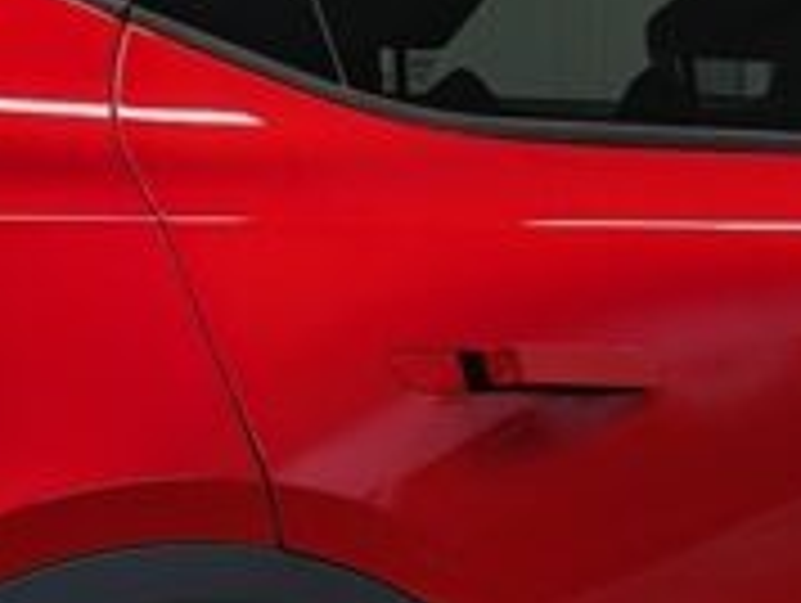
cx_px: 500
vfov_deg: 7.4
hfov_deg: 9.8
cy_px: 540
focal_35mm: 201
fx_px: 4657
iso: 80
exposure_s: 1/60
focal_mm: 5.4
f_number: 1.6
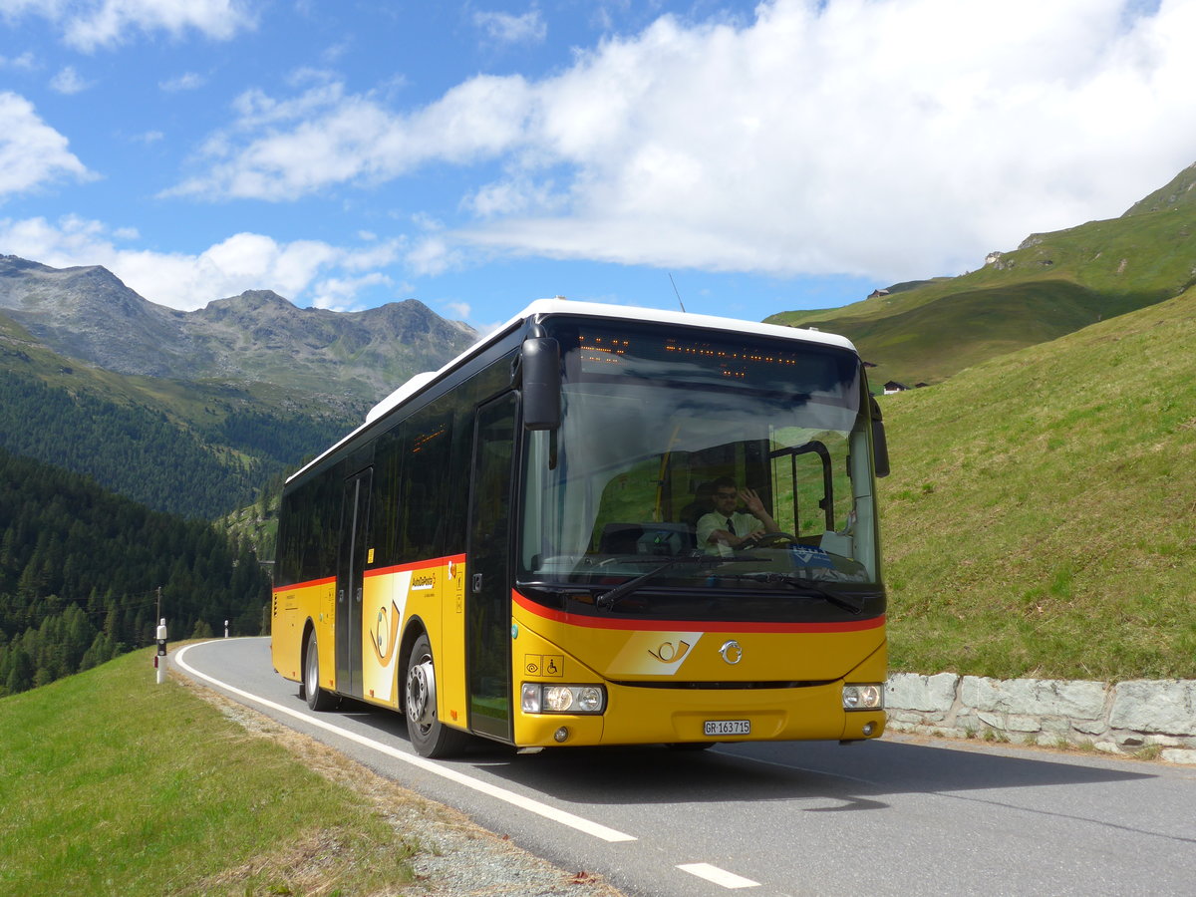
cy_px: 448
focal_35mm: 36
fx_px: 1244
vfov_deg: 39.7
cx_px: 598
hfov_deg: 51.4
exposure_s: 1/1600
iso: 80
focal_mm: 7.5
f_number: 2.8
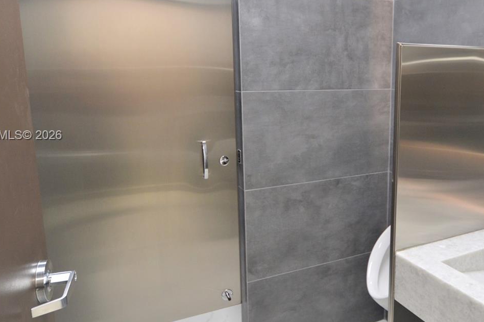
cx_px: 311
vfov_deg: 46.4
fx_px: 374
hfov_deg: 64.6
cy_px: 136
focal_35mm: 28
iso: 450
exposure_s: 1/60
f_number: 3.5
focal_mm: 11
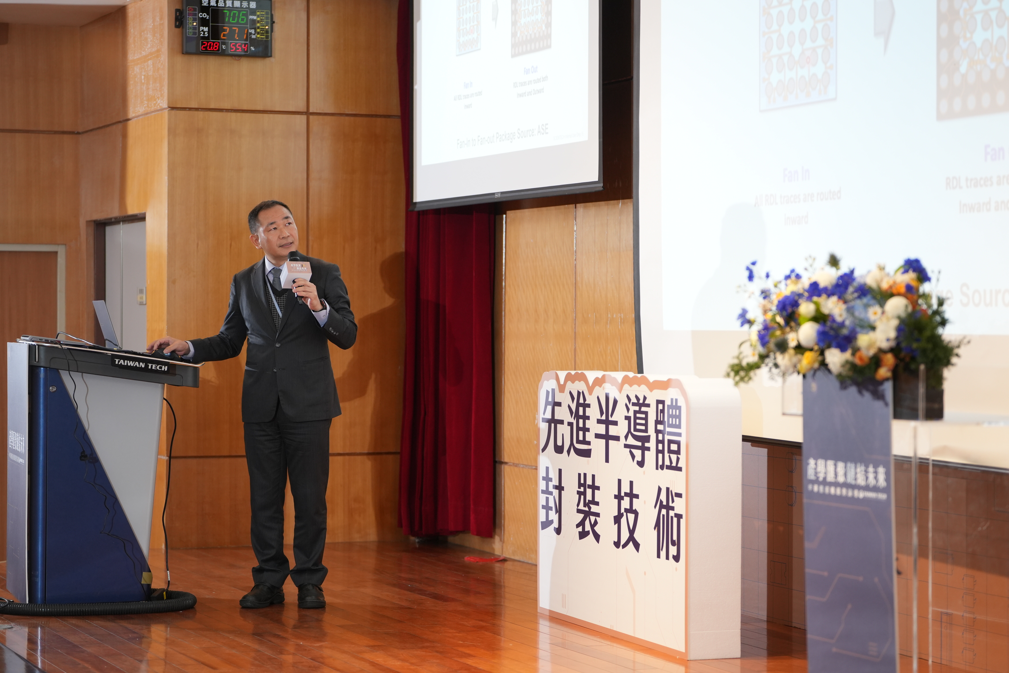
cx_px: 504
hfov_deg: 22.9
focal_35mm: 89
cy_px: 336
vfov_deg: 15.4
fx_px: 2494
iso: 1000
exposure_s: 1/250
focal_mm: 89
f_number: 3.2
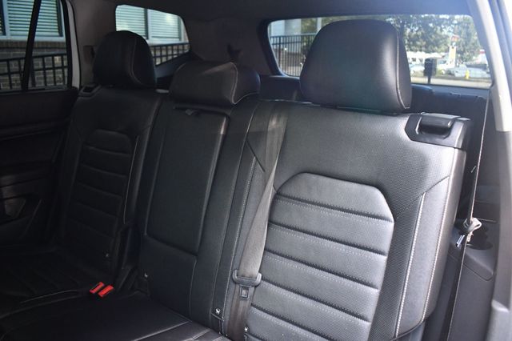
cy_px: 170
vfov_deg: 43.6
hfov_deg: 62.0
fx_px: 426
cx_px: 256
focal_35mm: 30
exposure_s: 1/60
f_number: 3.5
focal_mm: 20
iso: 3200
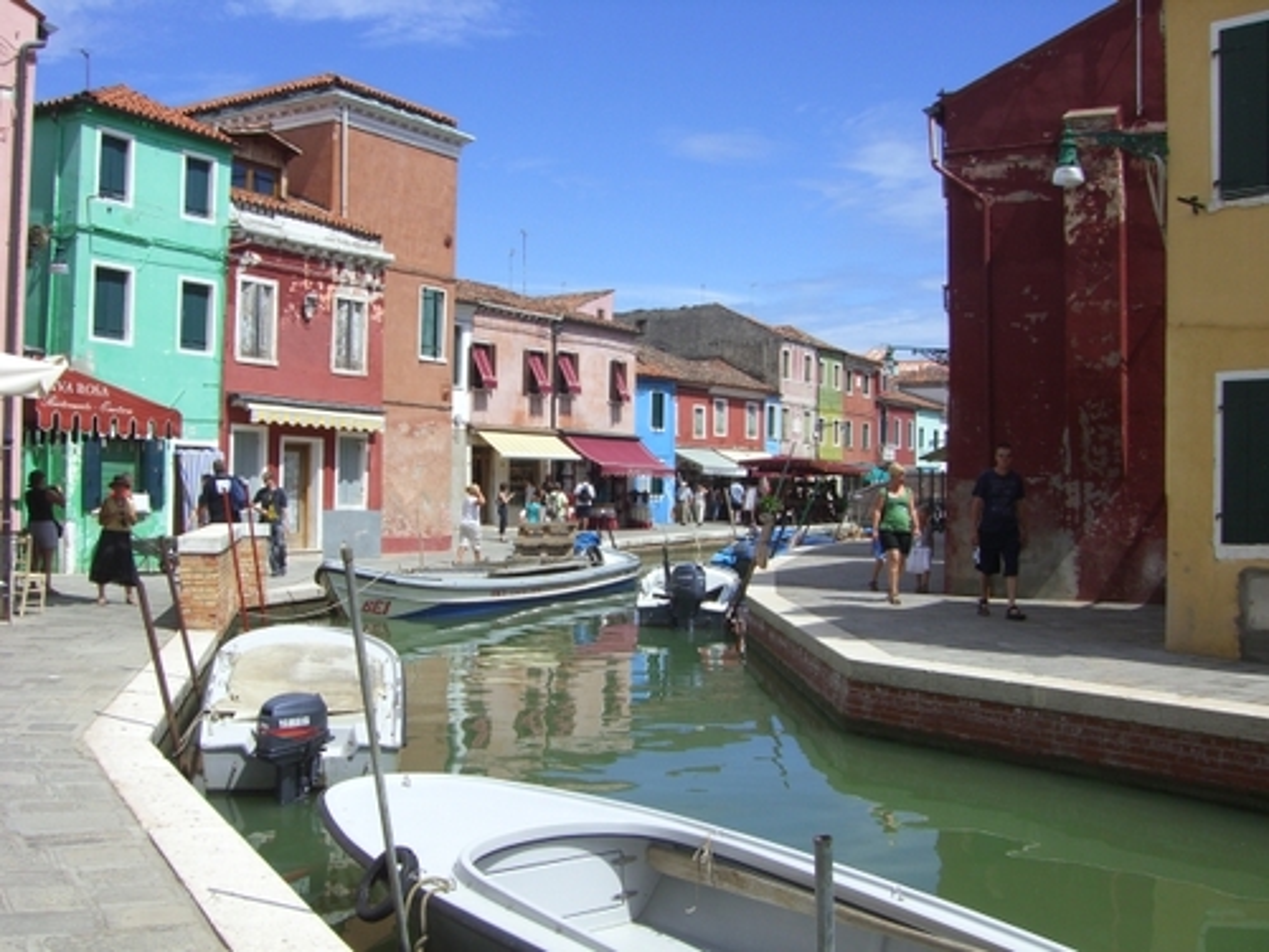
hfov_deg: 49.0
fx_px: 1393
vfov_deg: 37.7
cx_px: 634
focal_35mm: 38
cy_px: 476
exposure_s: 1/1000
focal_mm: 6.2
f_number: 4.3
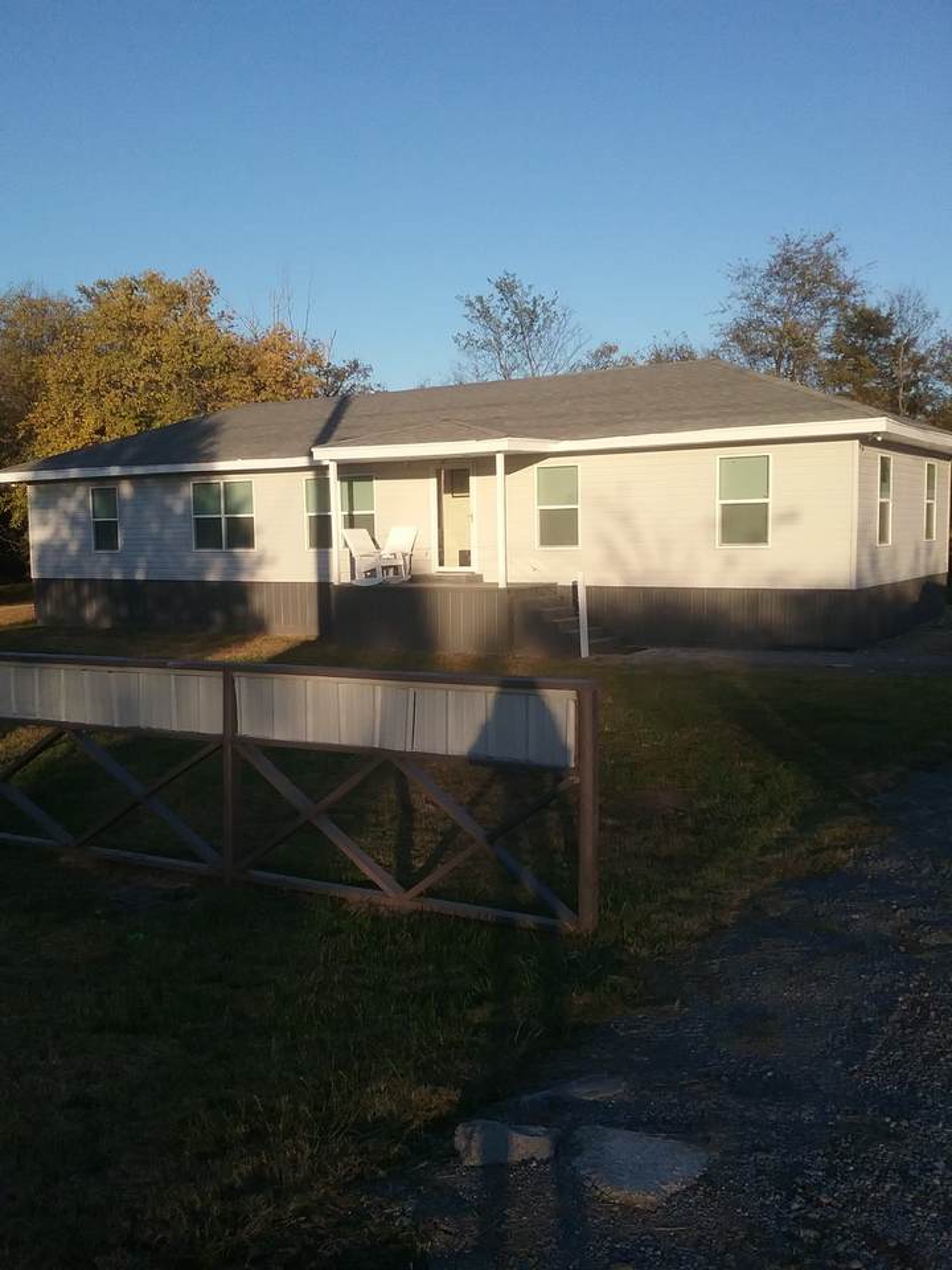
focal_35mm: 31
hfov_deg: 45.4
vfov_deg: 58.4
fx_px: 1137
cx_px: 476
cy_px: 635
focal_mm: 3.3
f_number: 2.2
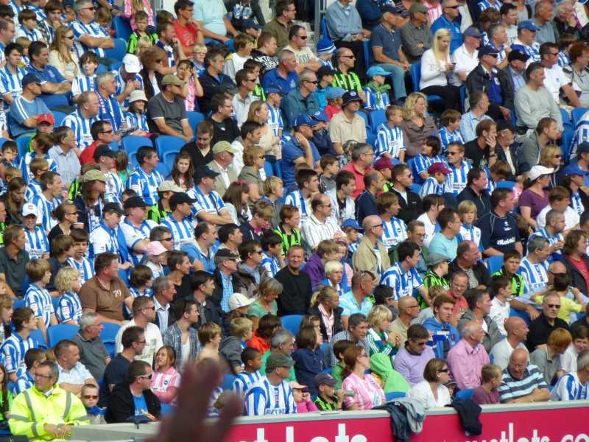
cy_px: 221
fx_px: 6534
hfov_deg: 5.2
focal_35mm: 384
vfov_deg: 3.9
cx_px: 294
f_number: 5.9
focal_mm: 68.8
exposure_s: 1/200
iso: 100
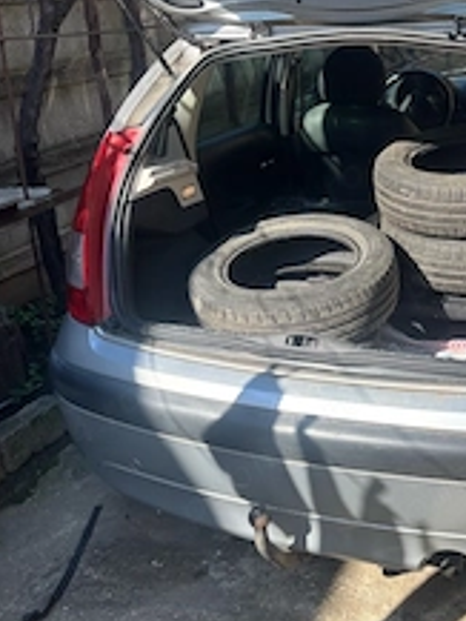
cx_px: 329
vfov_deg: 39.6
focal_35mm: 48
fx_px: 861
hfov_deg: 30.0
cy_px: 266
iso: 50
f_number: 1.6
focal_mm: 5.96
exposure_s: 1/1139
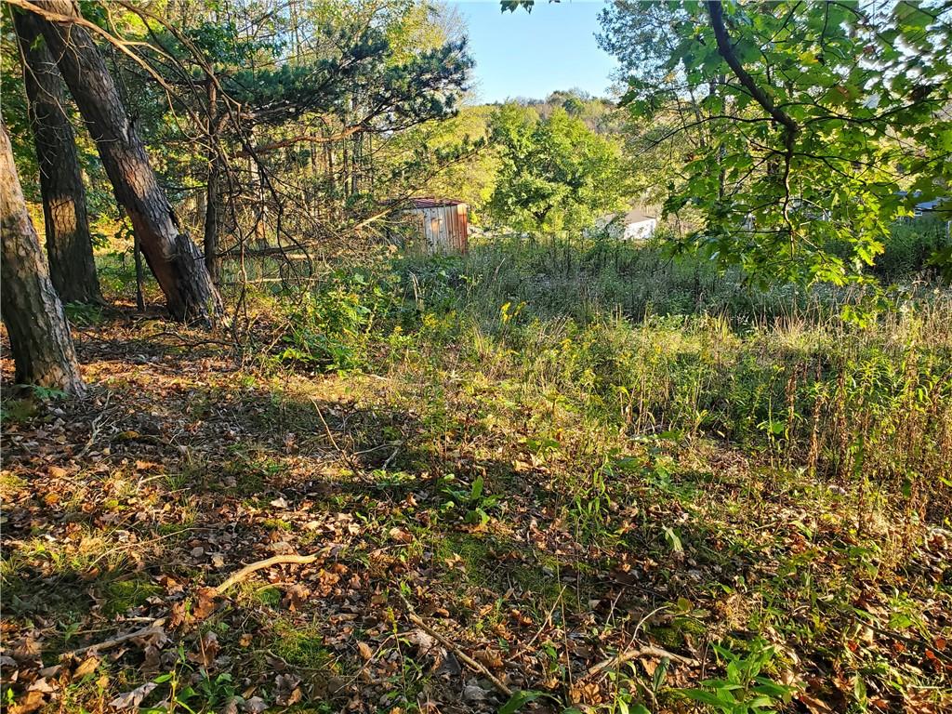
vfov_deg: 53.1
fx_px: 715
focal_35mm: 26
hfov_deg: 67.3
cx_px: 476
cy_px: 357
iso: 80
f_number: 2.4
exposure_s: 1/100
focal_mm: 4.3
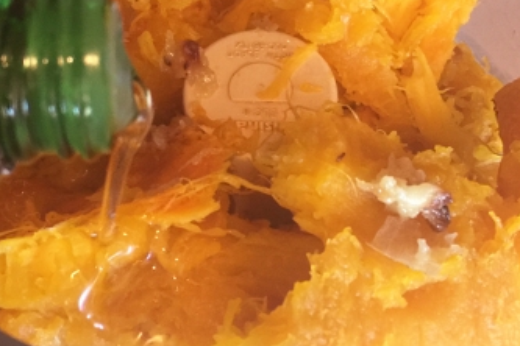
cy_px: 75
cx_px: 244
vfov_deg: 23.1
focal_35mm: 58
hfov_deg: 34.5
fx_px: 838
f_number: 2.2
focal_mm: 4.15
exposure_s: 1/15
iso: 125
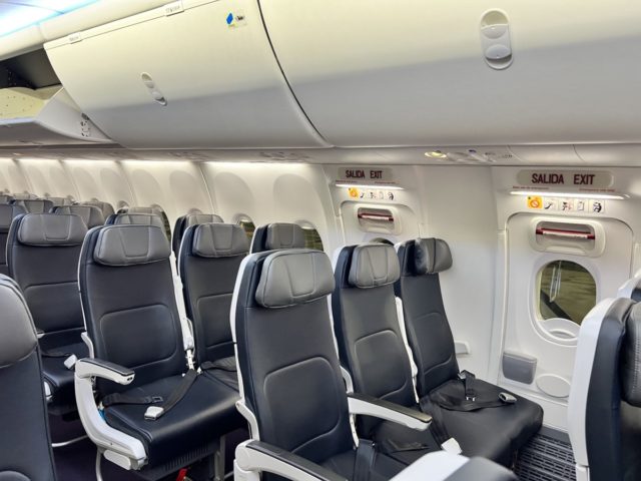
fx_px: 481
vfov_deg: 53.1
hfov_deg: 67.3
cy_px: 240
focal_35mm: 26
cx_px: 320
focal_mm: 5.7
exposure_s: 1/59
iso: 200
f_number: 1.5
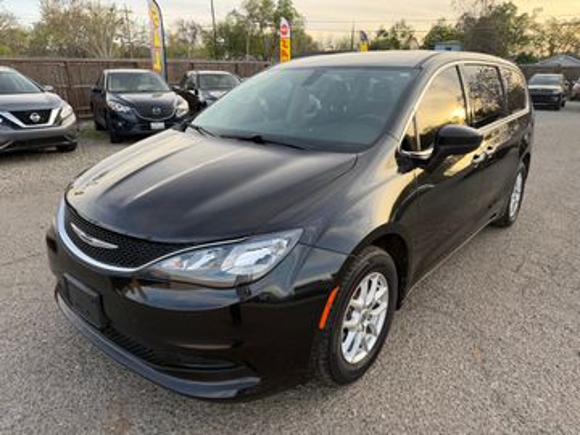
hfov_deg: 71.6
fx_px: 402
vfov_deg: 56.8
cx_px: 290
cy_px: 218
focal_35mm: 24
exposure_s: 1/391
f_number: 1.78
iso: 100
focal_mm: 6.76
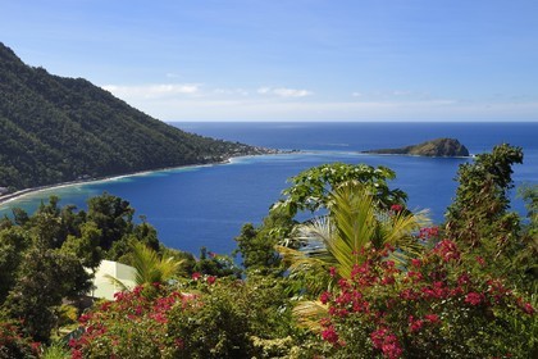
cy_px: 180
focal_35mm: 42
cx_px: 269
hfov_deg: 46.4
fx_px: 628
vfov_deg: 31.9
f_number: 16
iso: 200
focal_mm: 42
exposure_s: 1/250
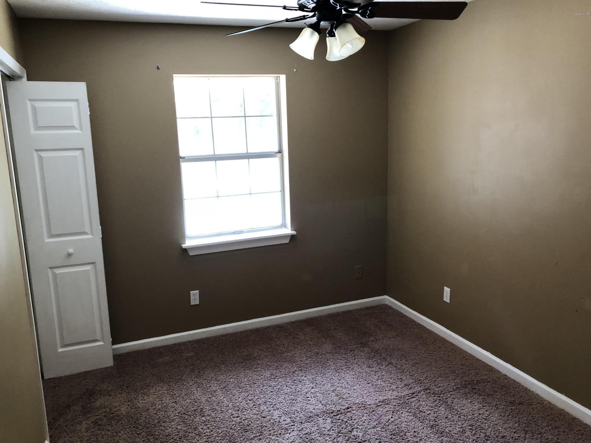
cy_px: 222
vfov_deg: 49.7
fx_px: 478
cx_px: 296
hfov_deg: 63.4
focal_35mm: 28
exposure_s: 1/15
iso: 40
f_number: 1.8
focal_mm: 3.99
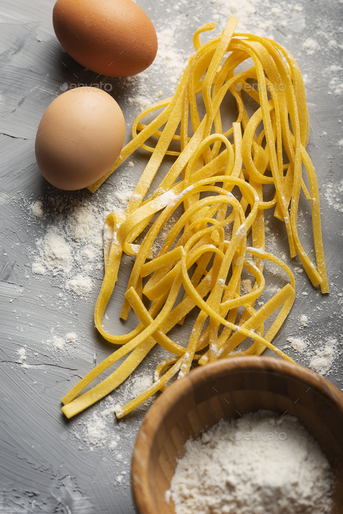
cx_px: 172
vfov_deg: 19.5
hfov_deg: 13.1
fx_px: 1499
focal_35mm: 105
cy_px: 257
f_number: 6.3
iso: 100
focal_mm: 105
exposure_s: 1/200
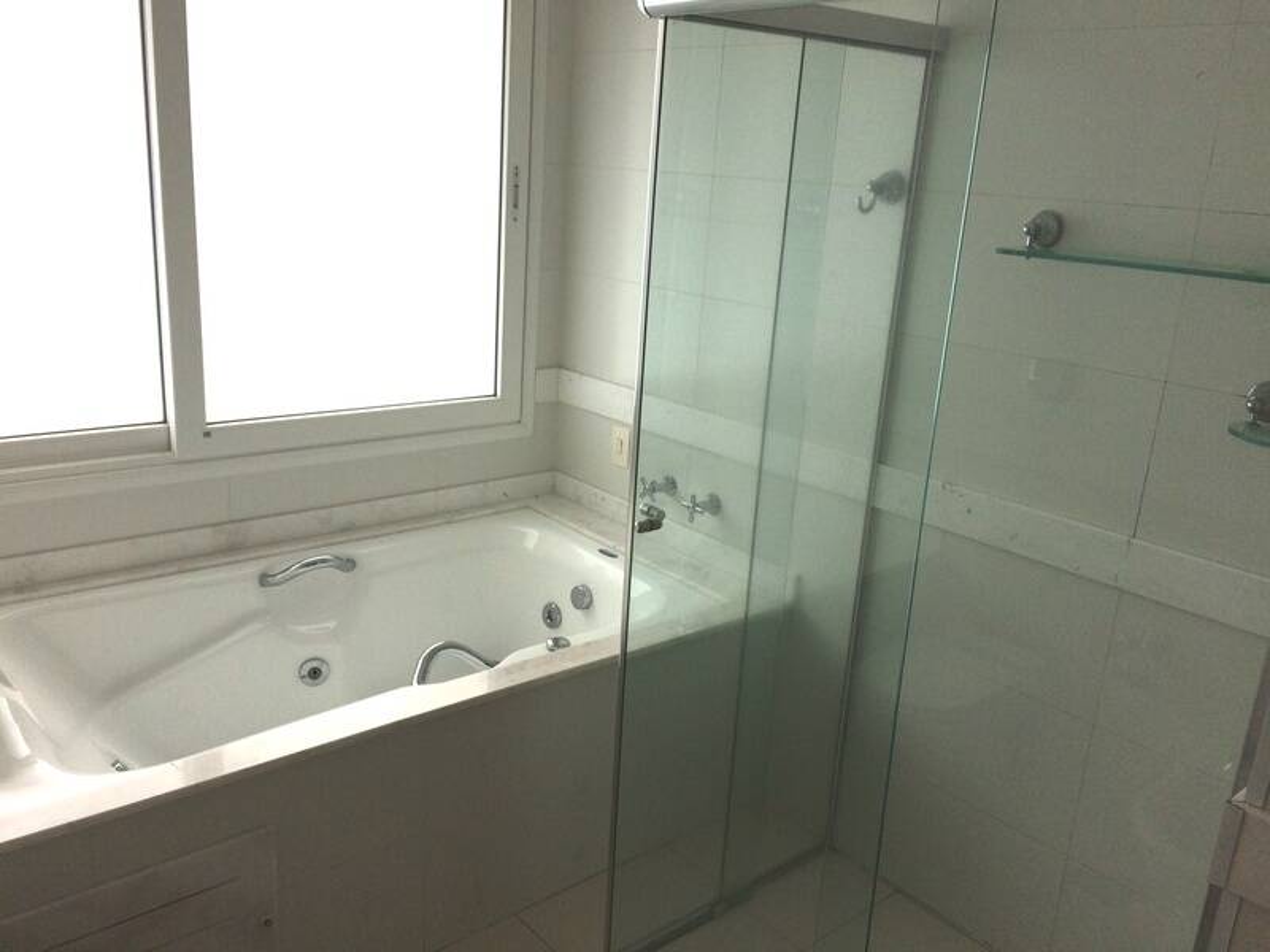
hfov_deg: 61.7
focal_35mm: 29
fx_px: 1064
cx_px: 635
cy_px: 476
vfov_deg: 48.2
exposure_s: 1/631
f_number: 2.2
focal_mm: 4.15
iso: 32
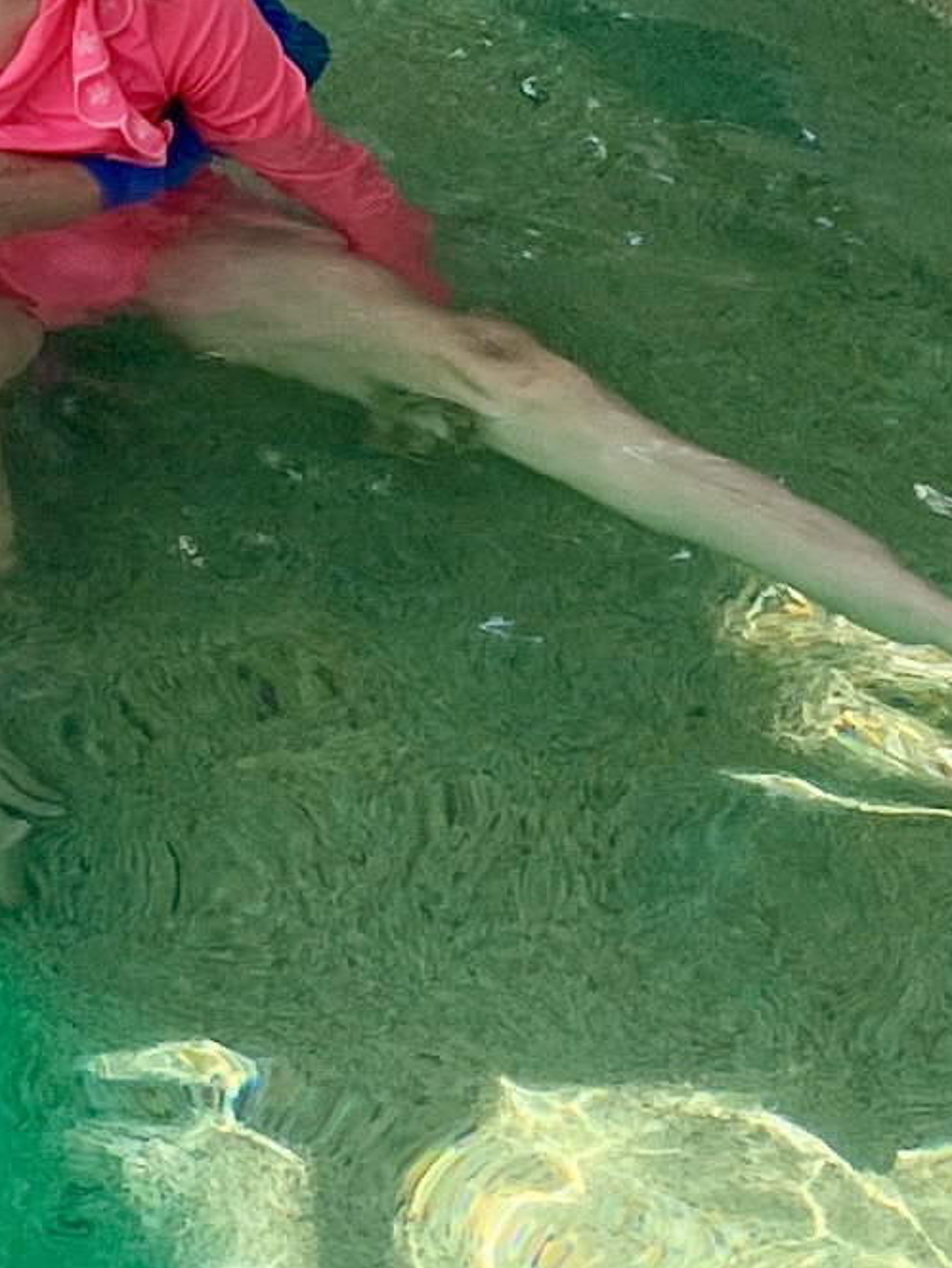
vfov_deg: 21.8
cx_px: -242
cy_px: 320
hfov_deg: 15.9
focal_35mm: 89
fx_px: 3260
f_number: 1.6
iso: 50
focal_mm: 5.1
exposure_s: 1/766
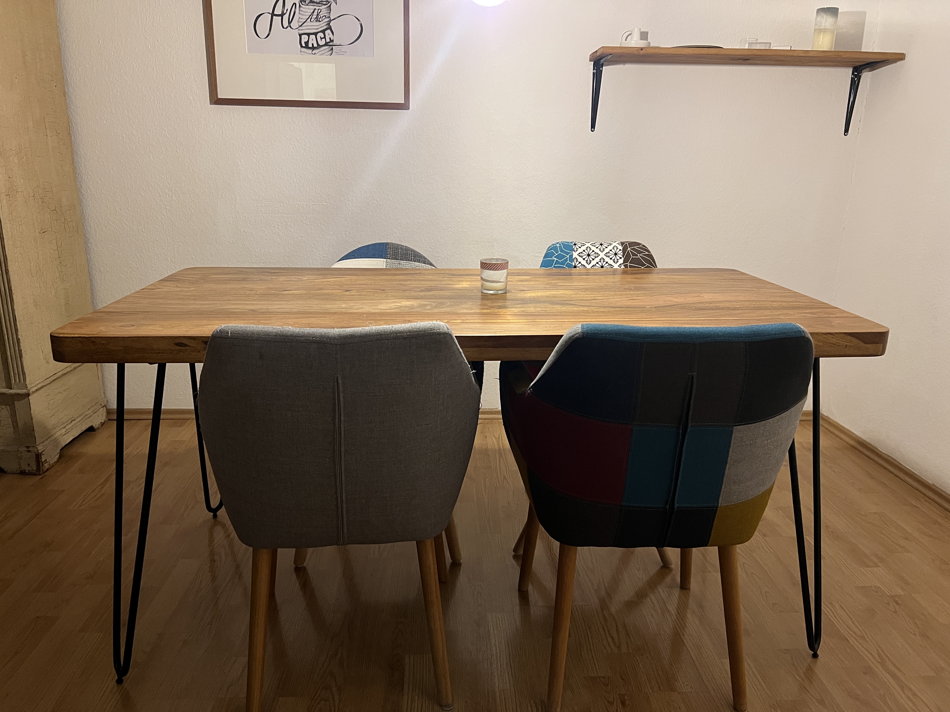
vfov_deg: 53.1
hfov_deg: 67.3
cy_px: 356
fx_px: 714
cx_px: 475
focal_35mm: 26
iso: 400
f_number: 1.5
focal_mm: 5.7
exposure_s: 1/50
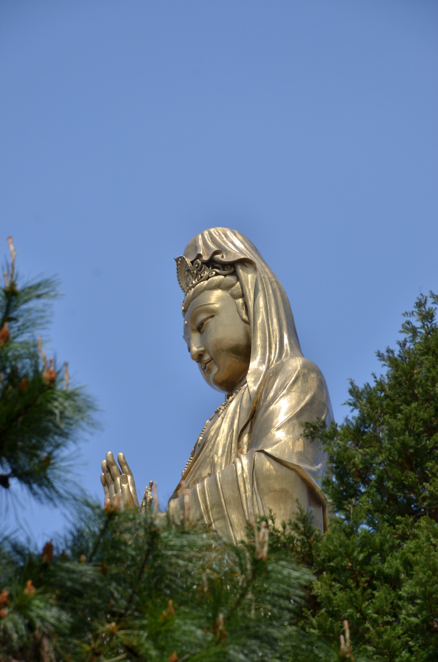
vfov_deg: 13.1
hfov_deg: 8.7
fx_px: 2887
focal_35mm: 158
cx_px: 219
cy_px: 331
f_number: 9
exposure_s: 1/640
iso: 100
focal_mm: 105
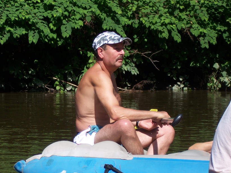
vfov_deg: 9.1
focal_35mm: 164
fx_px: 1094
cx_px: 99
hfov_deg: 12.0
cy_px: 98
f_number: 4.8
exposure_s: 1/500
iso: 80
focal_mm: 22
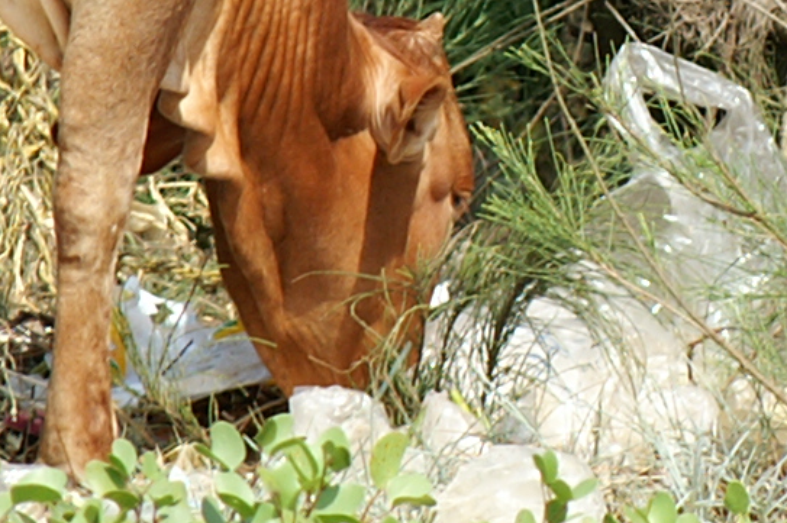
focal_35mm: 2493
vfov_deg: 0.6
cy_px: 43
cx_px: 817
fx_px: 54449
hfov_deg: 0.8
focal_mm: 300
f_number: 8
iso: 200
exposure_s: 1/500
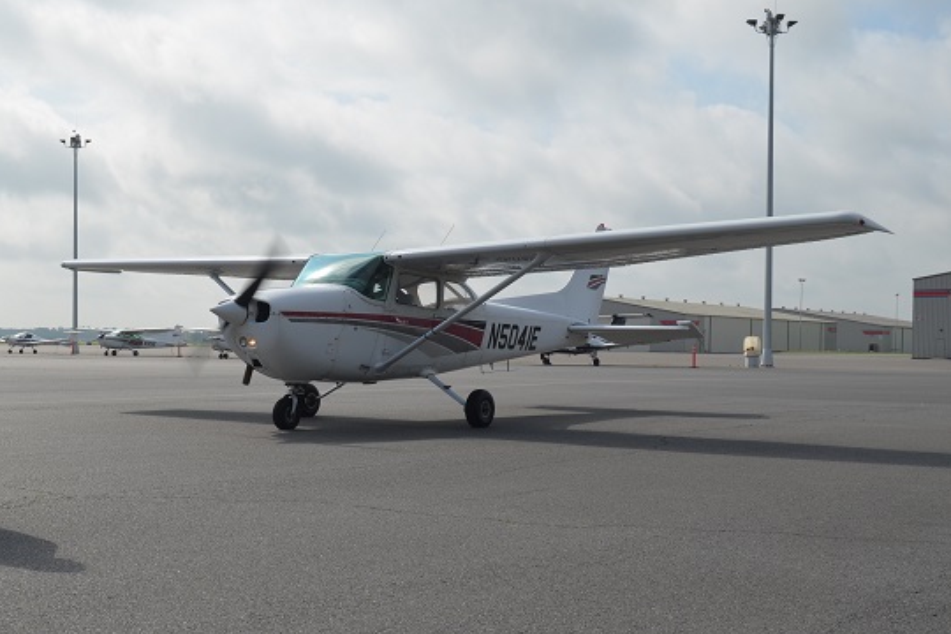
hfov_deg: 44.2
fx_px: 1162
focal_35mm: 44
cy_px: 370
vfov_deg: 30.5
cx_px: 373
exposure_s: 1/320
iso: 100
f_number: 9
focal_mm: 24
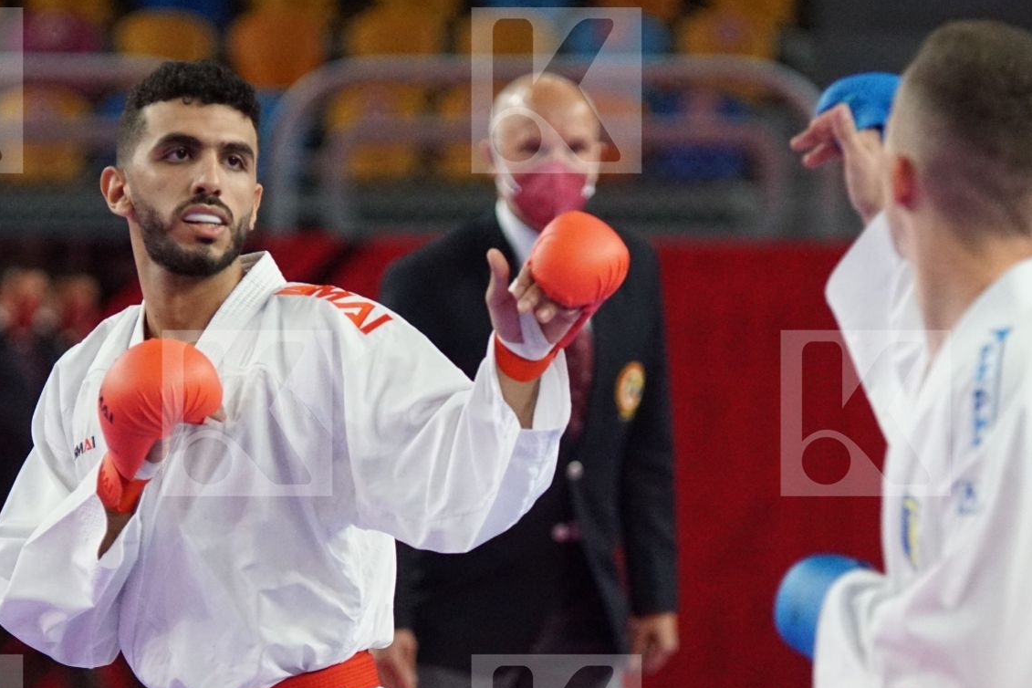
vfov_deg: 3.8
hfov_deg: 5.8
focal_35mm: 358
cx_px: 557
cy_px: 413
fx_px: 10262
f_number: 2.8
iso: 3200
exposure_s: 1/2000
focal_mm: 150
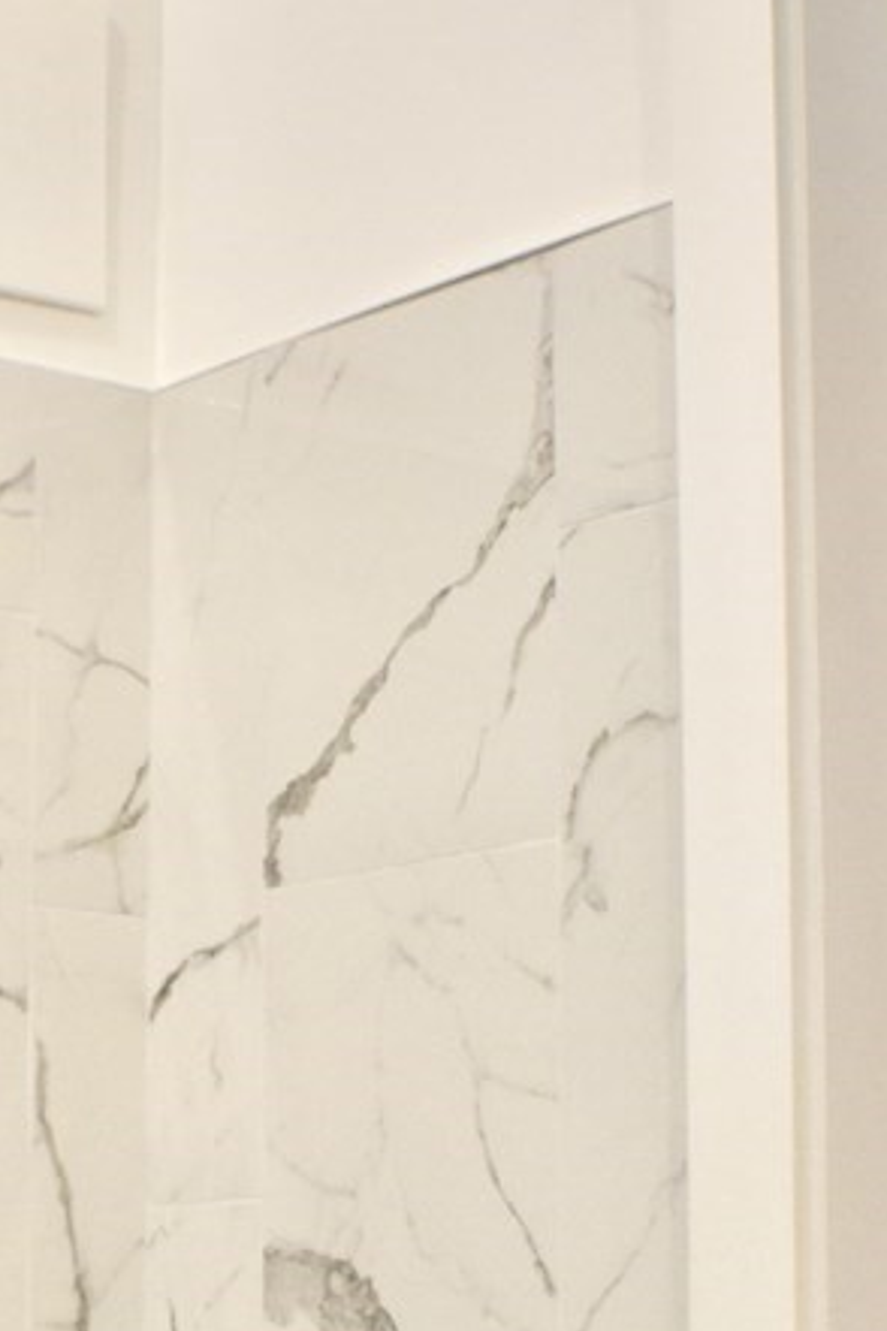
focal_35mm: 115
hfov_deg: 11.9
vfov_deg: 17.6
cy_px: 1056
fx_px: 4250
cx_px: 383
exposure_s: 1/125
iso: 800
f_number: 3.8
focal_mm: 22
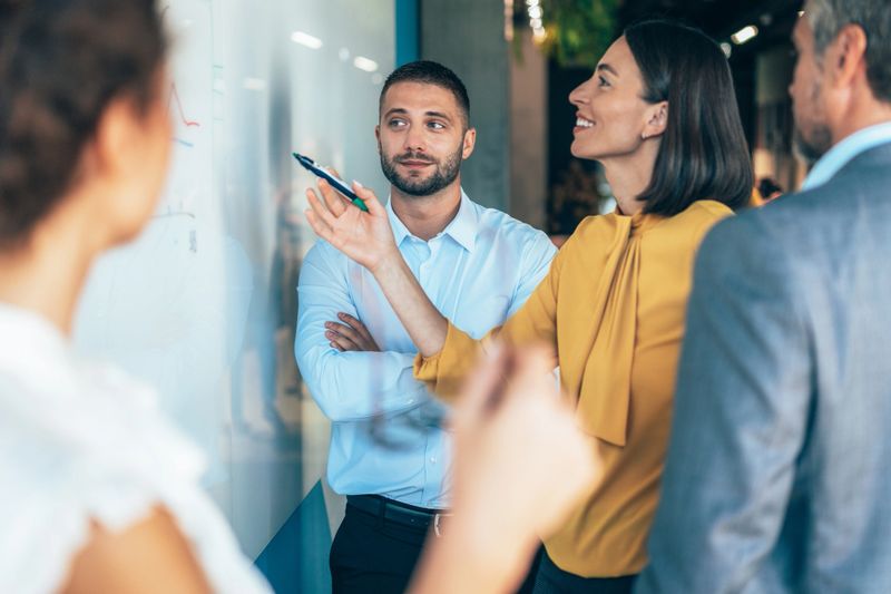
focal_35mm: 55
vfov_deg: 24.6
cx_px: 446
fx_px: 1361
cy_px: 297
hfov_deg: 36.3
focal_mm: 55
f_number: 2.2
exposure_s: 1/320
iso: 400
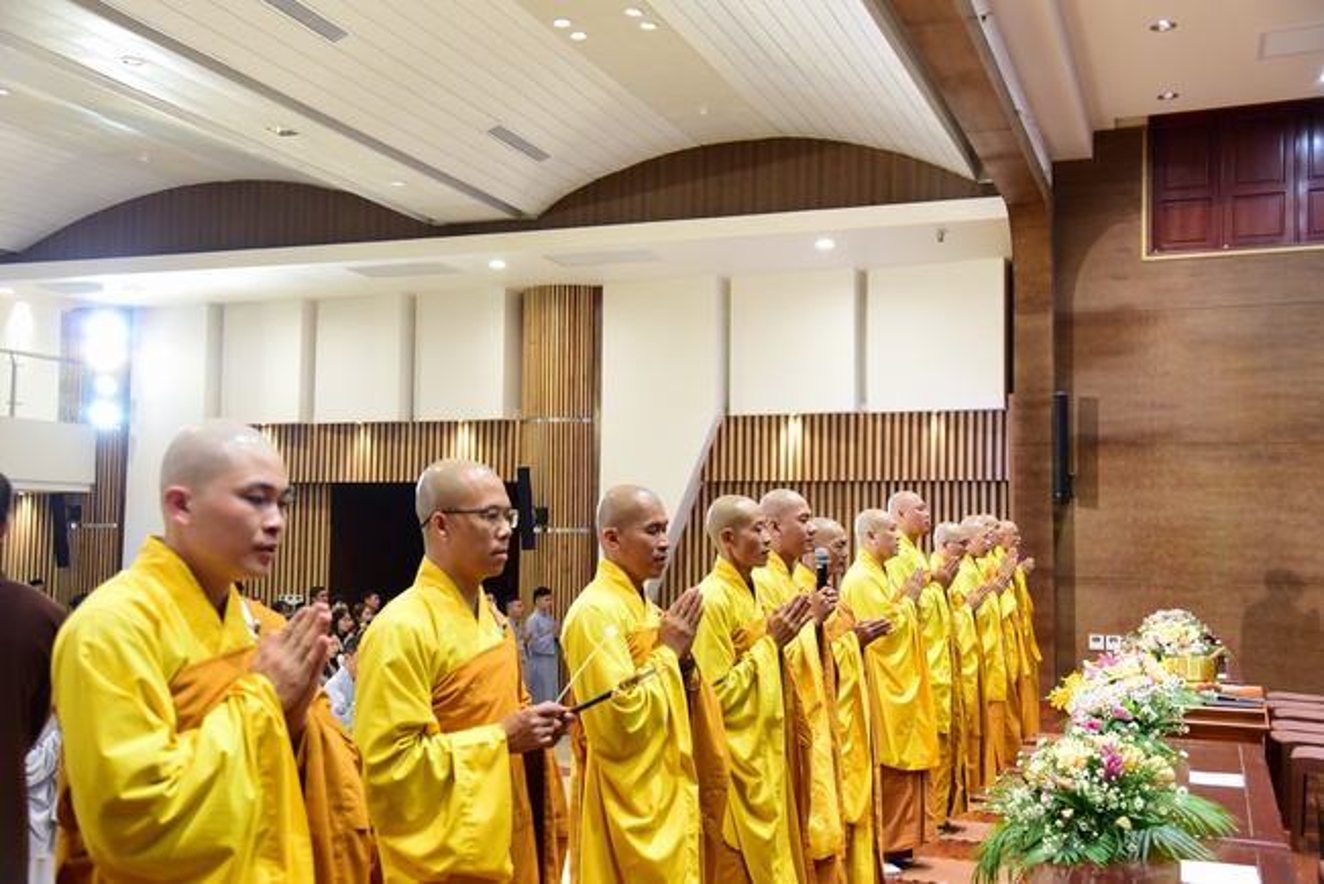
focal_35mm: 38
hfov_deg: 50.7
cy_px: 442
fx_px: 1398
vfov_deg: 35.1
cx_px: 662
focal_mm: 38
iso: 1250
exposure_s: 1/40
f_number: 4.5
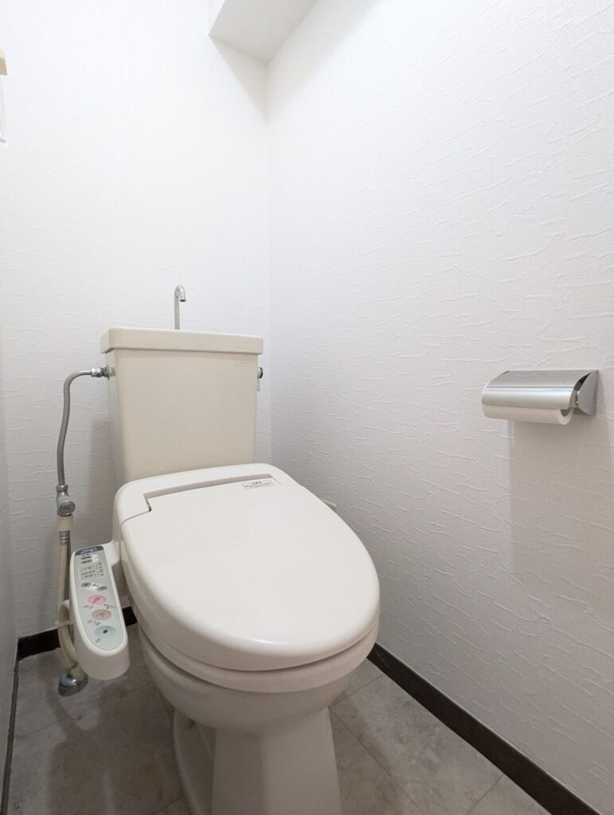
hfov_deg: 78.2
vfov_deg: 94.4
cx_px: 307
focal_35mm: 16
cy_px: 408
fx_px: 377
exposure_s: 1/60
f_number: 2.2
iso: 542
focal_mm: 2.35
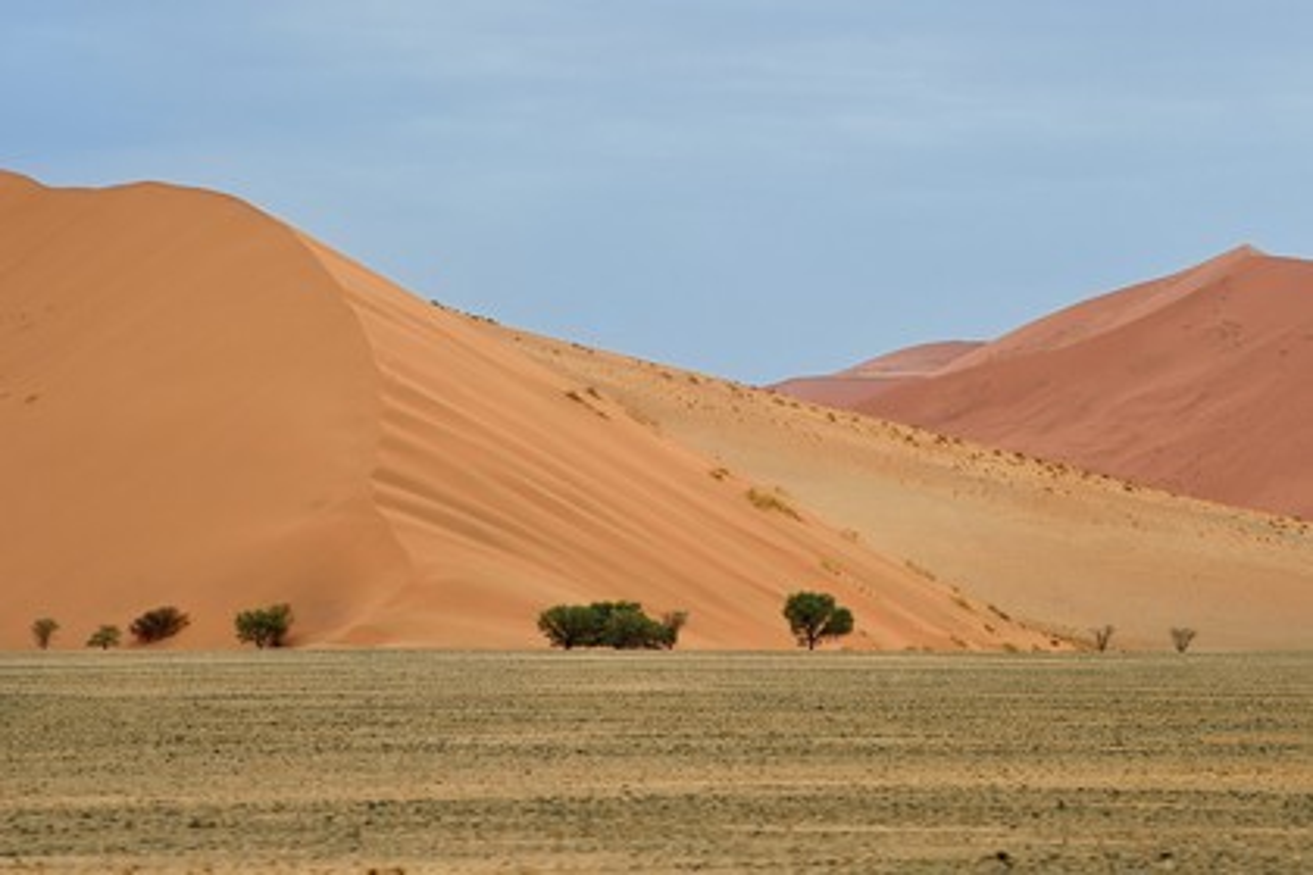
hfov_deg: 10.3
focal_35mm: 200
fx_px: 7294
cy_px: 438
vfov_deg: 6.9
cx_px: 656
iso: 800
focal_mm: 200
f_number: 6.3
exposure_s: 1/400
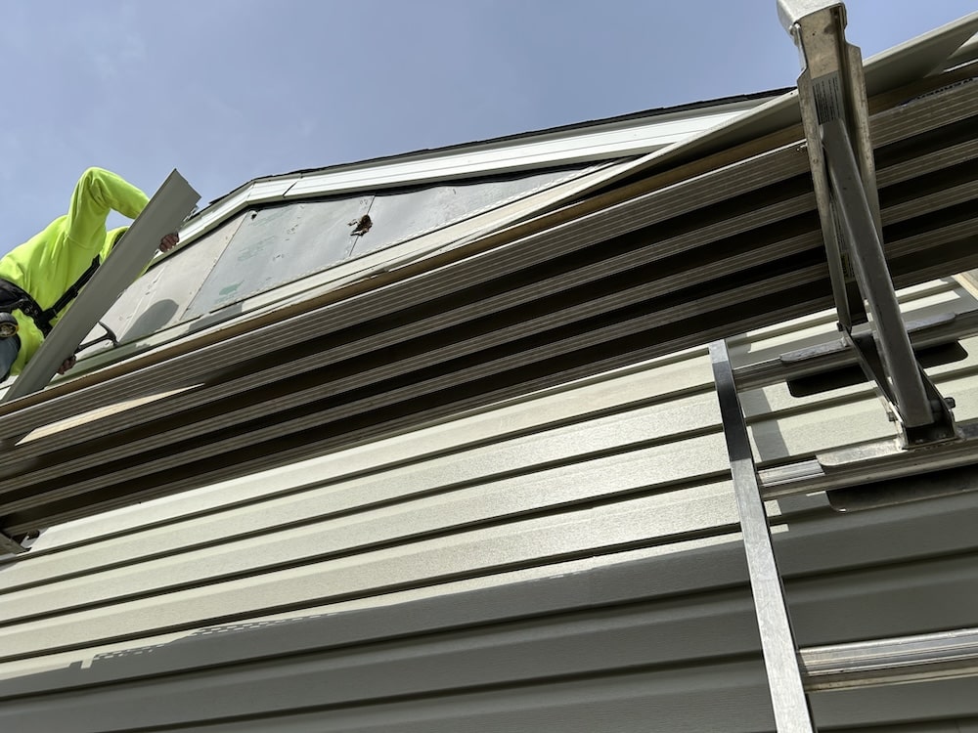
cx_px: 489
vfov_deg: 53.1
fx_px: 735
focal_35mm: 26
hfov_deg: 67.3
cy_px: 366
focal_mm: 5.7
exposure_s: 1/7463
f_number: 1.5
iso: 50
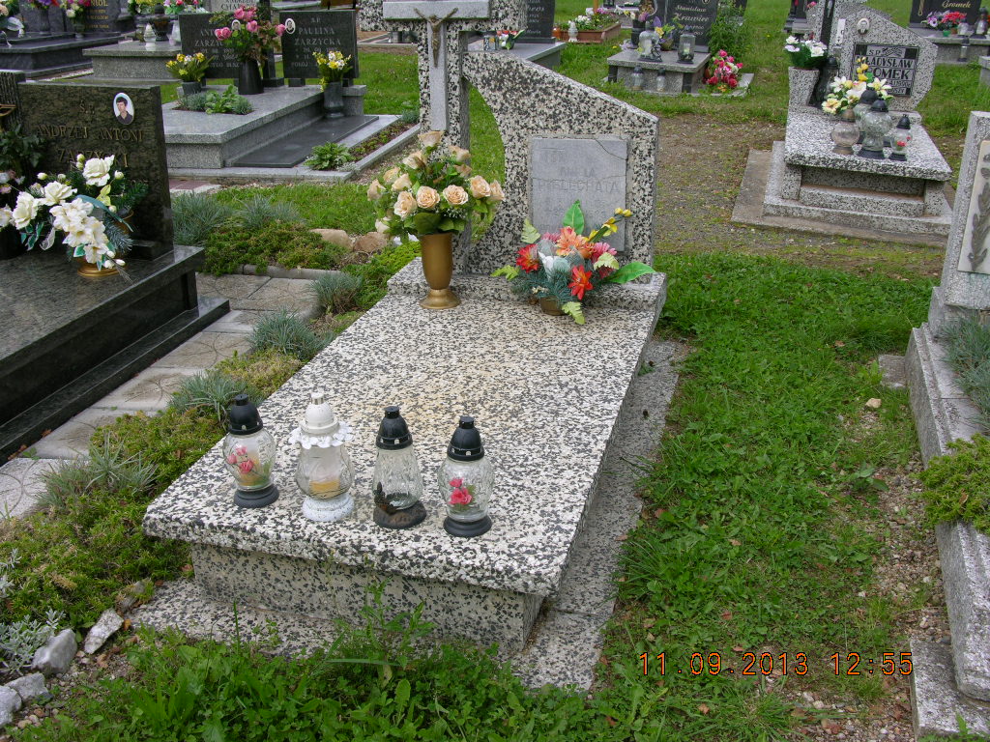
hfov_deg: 52.6
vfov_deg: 40.7
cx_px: 495
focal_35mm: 35
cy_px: 371
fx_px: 1001
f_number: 5
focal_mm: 8.9
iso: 50
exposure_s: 1/204
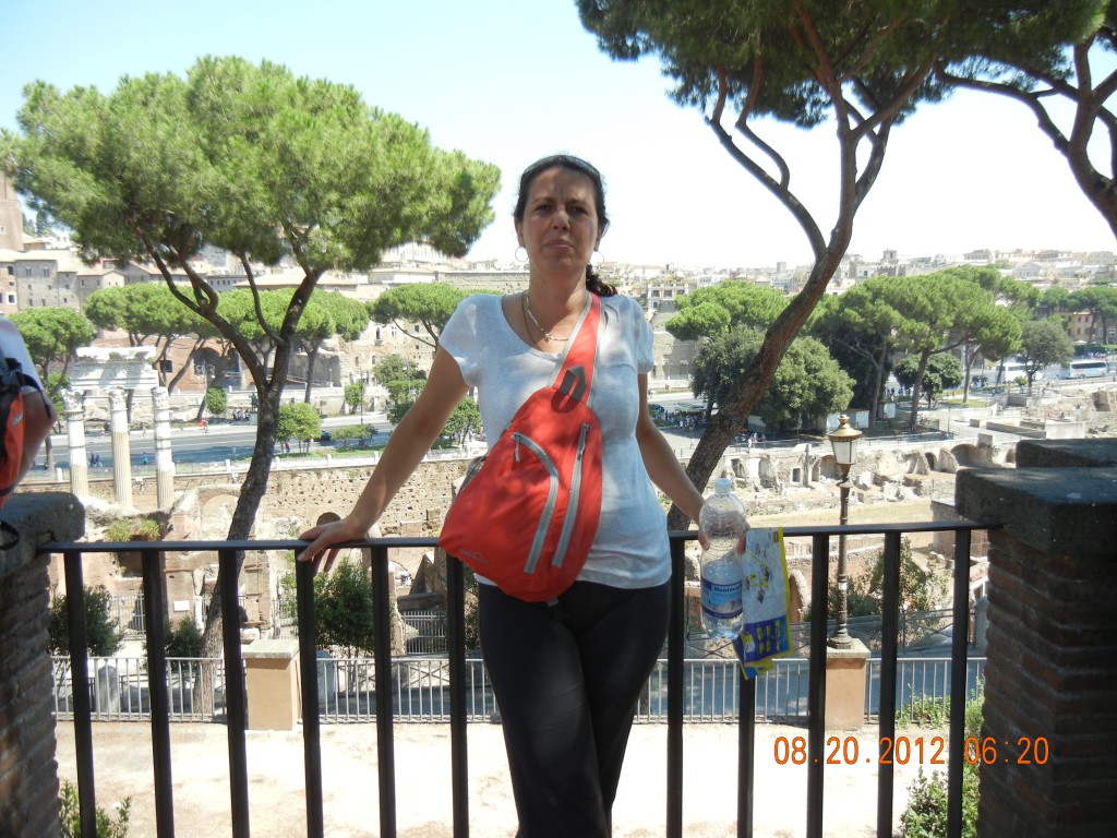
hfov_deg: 60.0
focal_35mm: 30
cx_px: 558
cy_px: 419
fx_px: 968
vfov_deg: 46.8
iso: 160
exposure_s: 1/430
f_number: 3.5
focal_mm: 5.4
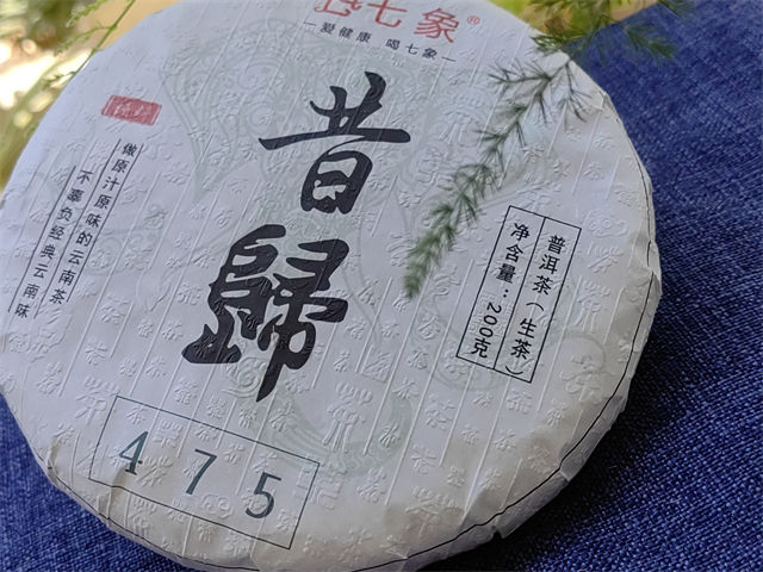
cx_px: 382
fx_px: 1190
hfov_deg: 35.5
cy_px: 286
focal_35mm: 54
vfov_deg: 27.0
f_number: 4
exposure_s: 1/456
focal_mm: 5.54
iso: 50
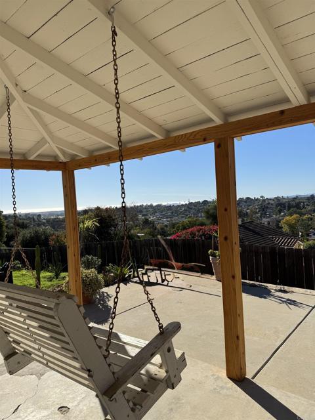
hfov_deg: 56.8
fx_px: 291
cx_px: 158
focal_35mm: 24
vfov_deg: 71.6
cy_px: 210
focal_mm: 6.76
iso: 80
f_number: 1.78
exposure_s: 1/7092
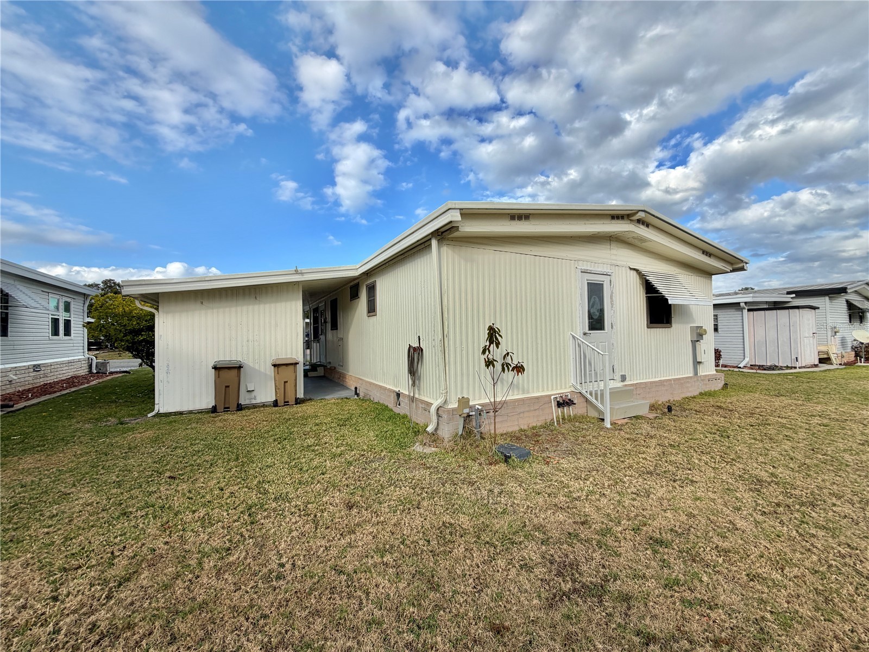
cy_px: 326
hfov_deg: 102.1
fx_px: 351
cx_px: 434
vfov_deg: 85.7
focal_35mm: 14
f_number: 2.2
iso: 25
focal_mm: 2.22
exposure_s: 1/770
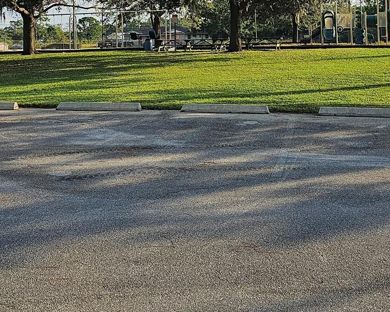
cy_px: 31
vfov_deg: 28.5
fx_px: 589
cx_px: 222
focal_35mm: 51
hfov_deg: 36.6
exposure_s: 1/1024
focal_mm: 6.3
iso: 20
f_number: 1.7
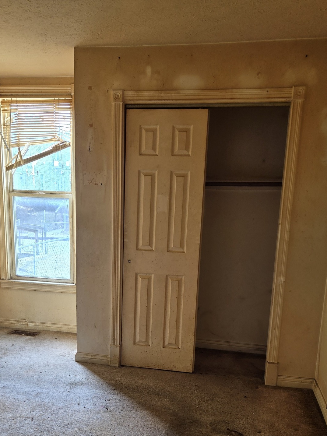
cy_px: 312
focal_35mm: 37
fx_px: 466
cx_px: 142
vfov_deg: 48.7
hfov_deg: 38.6
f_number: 1.8
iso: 64
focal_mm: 5.4
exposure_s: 1/180
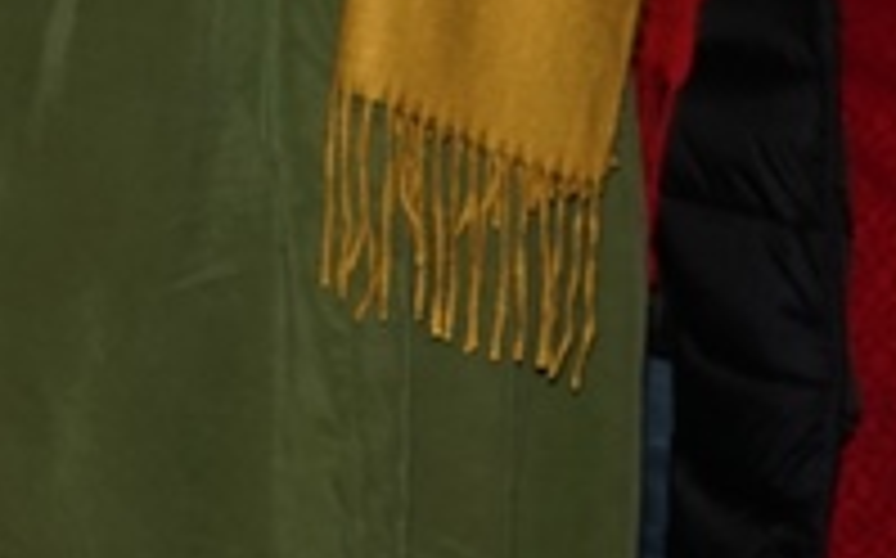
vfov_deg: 6.1
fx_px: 5002
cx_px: 1216
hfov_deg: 10.0
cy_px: -749
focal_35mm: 205
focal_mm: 26
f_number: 2.8
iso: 500
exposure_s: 1/60
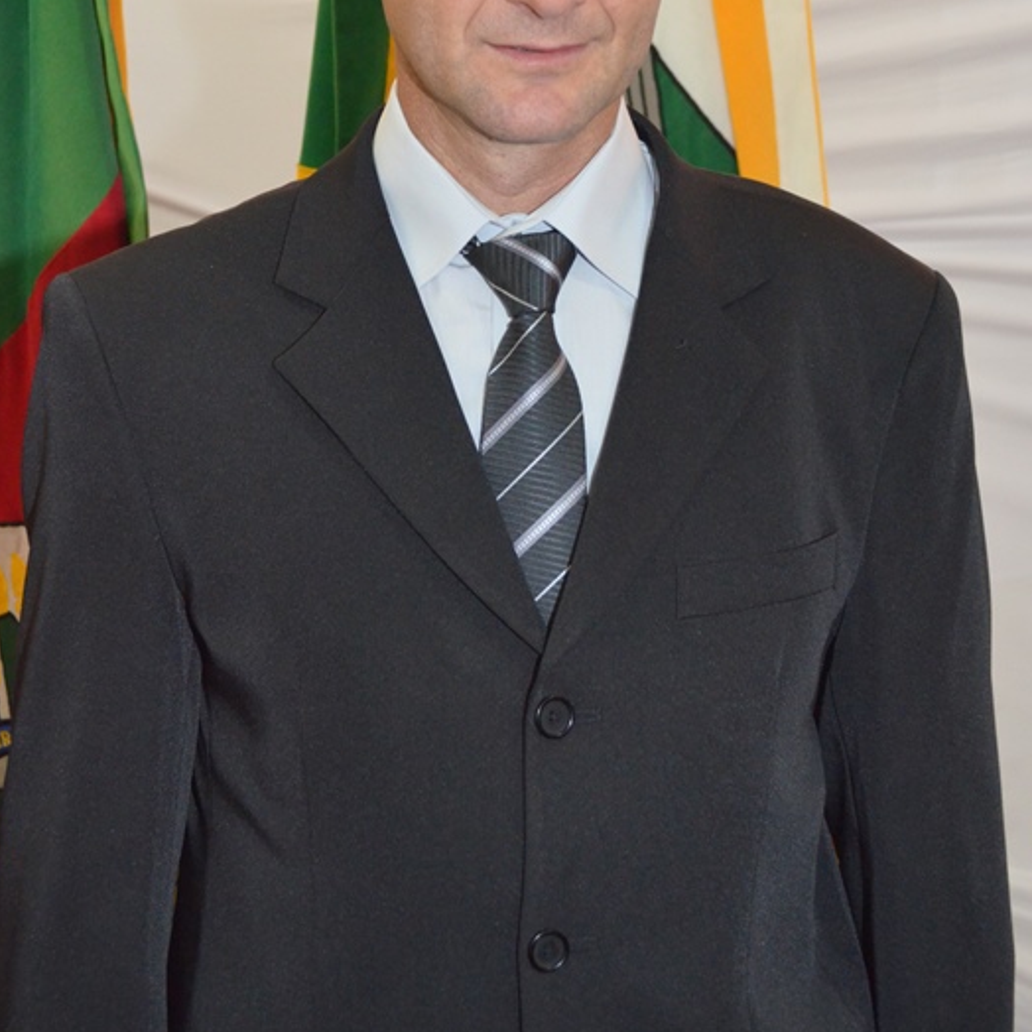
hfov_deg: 26.1
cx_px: 514
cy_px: 250
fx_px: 2226
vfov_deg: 25.8
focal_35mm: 66
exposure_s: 1/60
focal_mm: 34
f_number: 5
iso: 3200
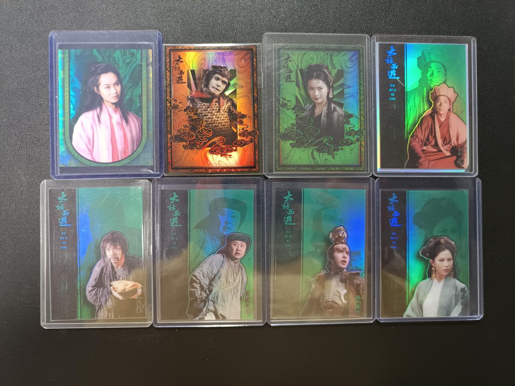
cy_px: 193
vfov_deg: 56.8
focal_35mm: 24
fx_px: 357
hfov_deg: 71.6
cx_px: 258
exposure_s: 1/25
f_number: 1.7
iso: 1159
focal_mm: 5.31
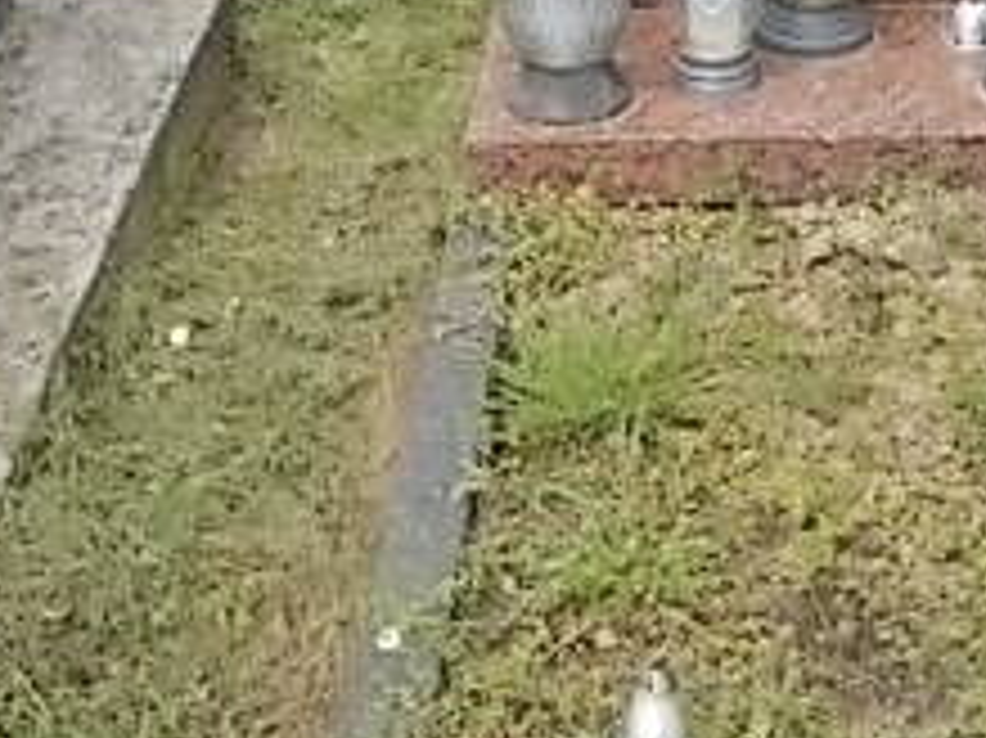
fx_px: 2334
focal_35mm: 82
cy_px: 477
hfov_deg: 23.7
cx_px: 657
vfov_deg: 17.9
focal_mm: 4
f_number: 2.7
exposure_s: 1/320
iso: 80
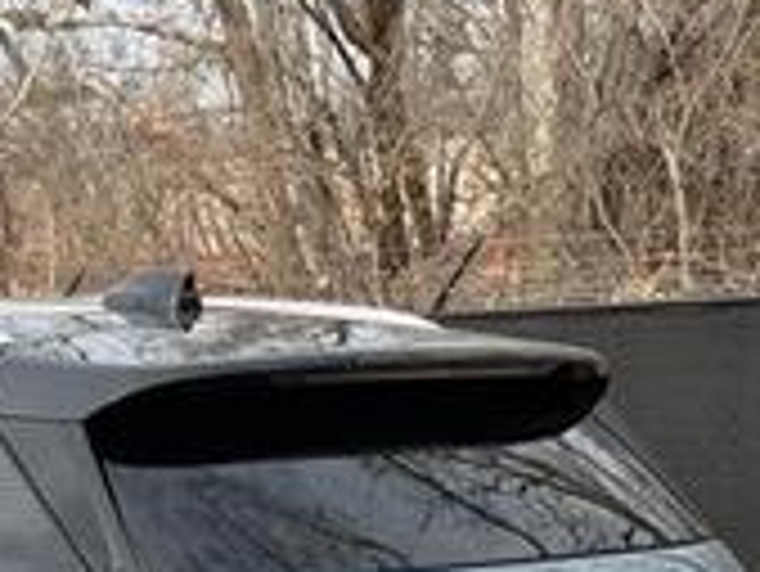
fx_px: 3142
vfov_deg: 10.1
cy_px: 788
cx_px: -108
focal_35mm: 143
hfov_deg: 13.5
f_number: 1.78
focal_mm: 6.76
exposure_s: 1/2208
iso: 80
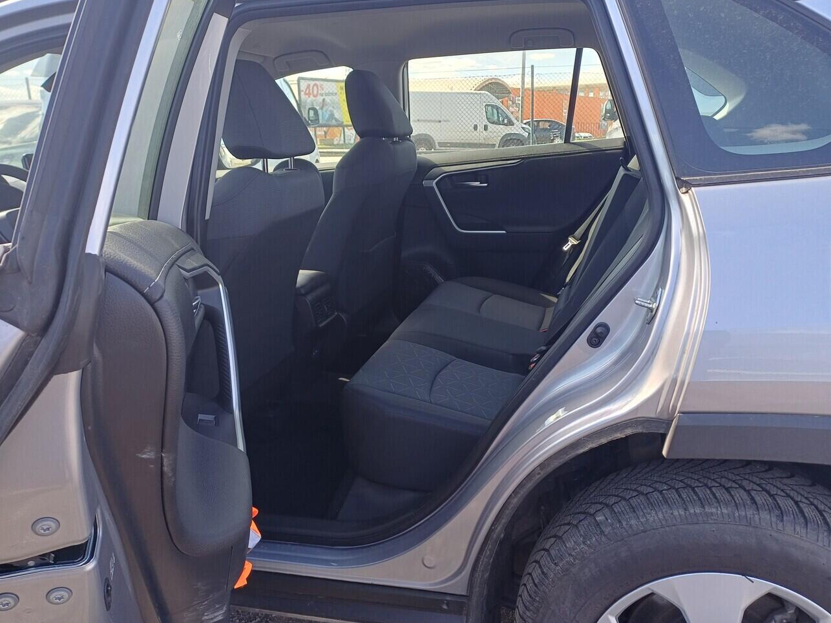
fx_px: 672
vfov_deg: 49.7
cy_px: 314
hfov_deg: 63.4
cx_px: 424
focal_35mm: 28
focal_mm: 4.65
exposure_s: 1/158
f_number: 1.8
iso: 50
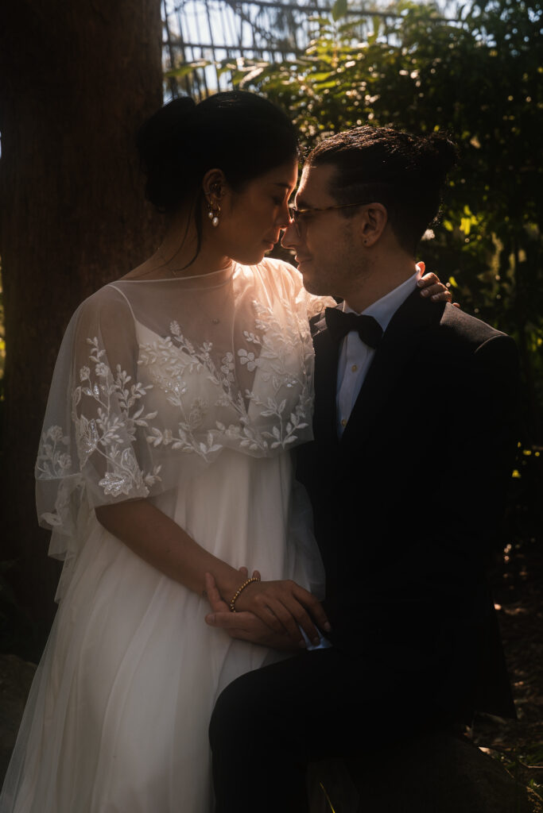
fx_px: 1357
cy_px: 406
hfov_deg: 22.6
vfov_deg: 33.4
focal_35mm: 60
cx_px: 272
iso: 100
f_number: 4.5
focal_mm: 40
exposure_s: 1/250
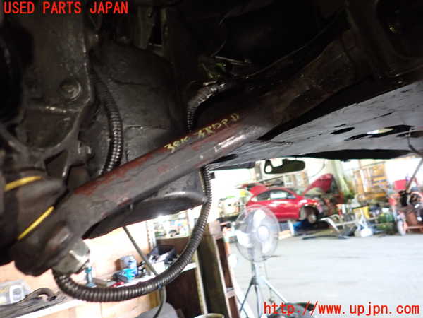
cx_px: 212
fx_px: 305
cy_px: 159
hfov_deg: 69.4
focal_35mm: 25
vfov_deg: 54.9
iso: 400
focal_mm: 4.5
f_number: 2
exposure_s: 1/30
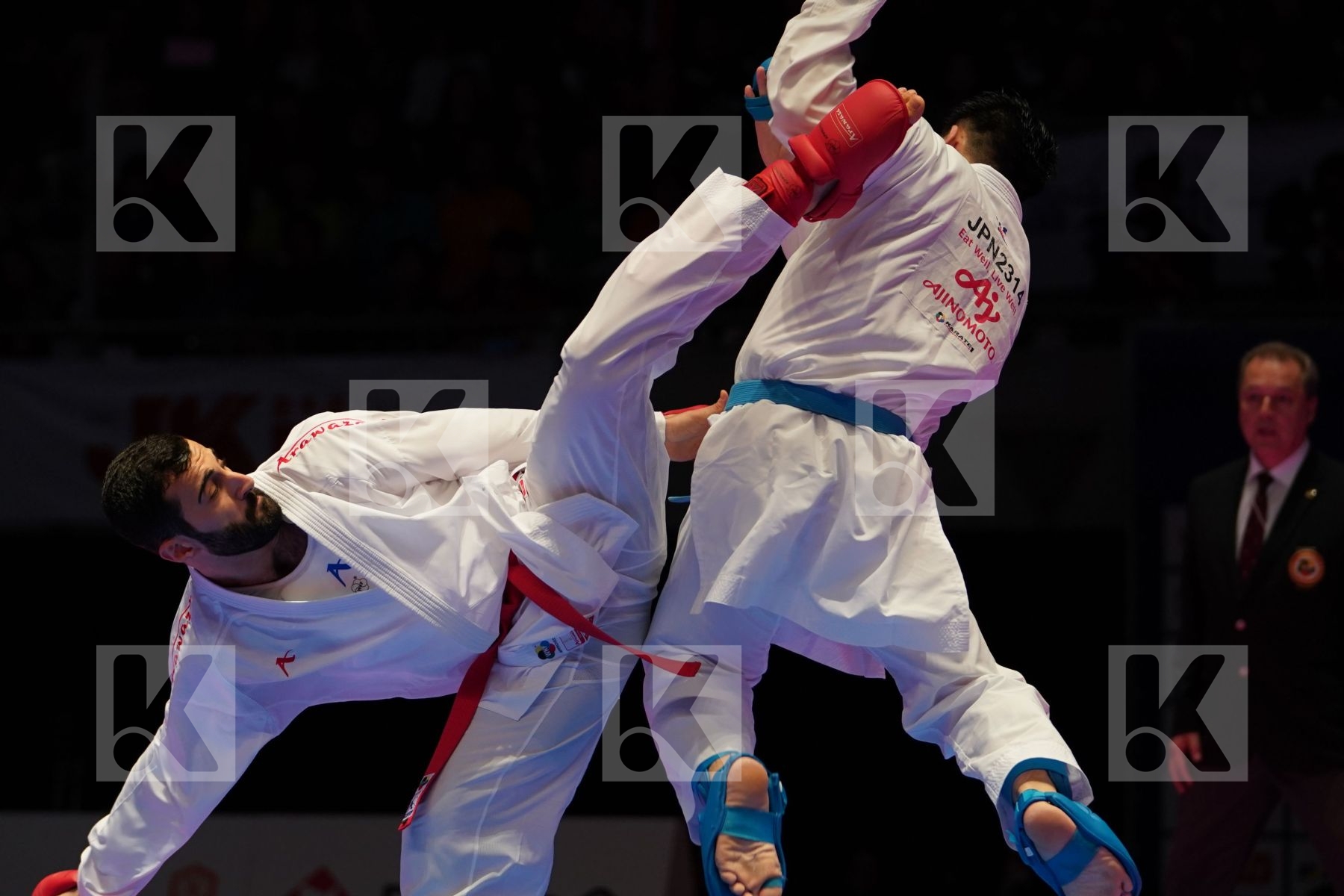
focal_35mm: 172
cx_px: 672
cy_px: 448
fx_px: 6421
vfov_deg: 8.0
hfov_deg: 11.9
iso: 1250
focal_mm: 115
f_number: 2.8
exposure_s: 1/1000
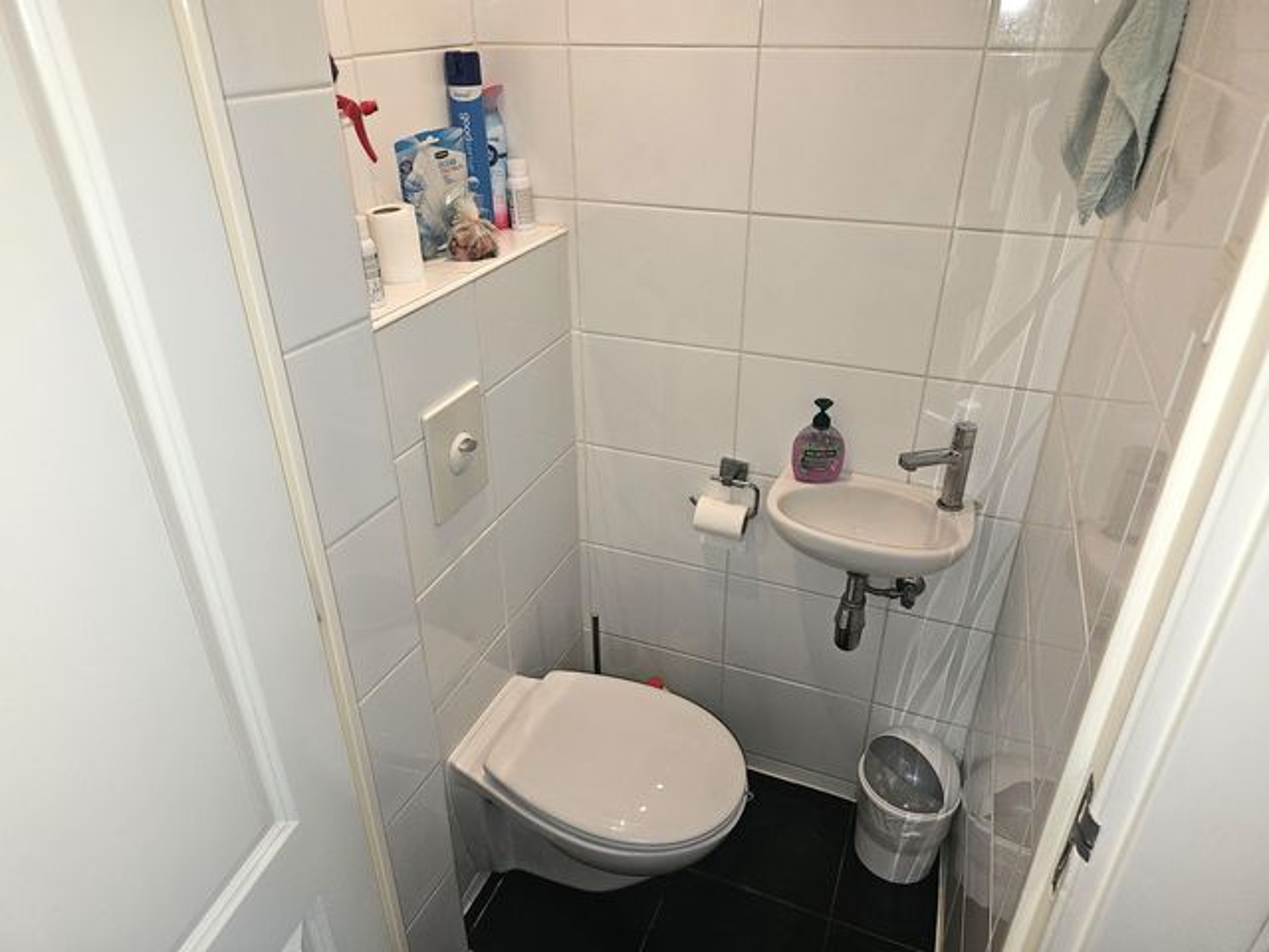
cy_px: 476
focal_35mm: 23
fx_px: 843
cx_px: 634
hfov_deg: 73.9
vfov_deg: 58.9
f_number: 1.7
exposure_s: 1/50
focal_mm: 6.3
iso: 80
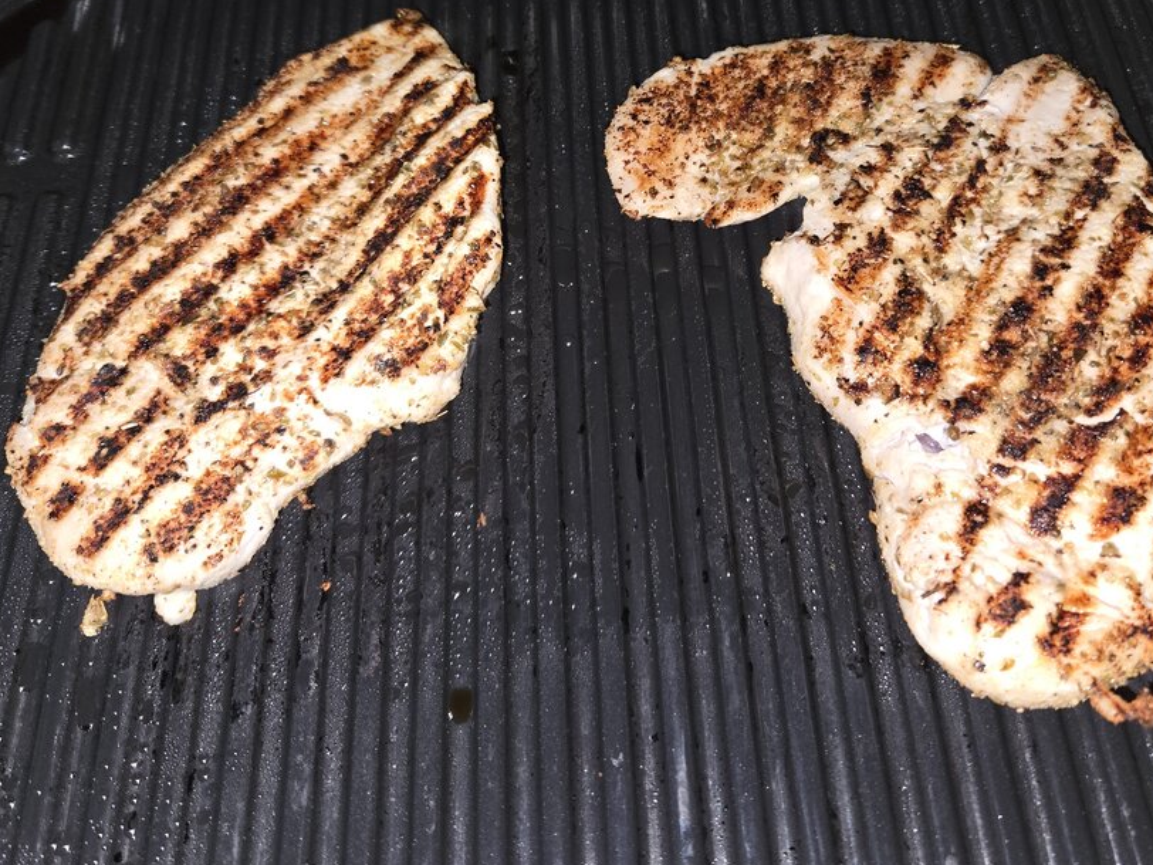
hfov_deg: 53.8
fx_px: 1132
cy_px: 261
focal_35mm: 34
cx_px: 659
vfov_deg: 41.0
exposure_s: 1/15
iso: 200
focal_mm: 5.4
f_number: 1.8
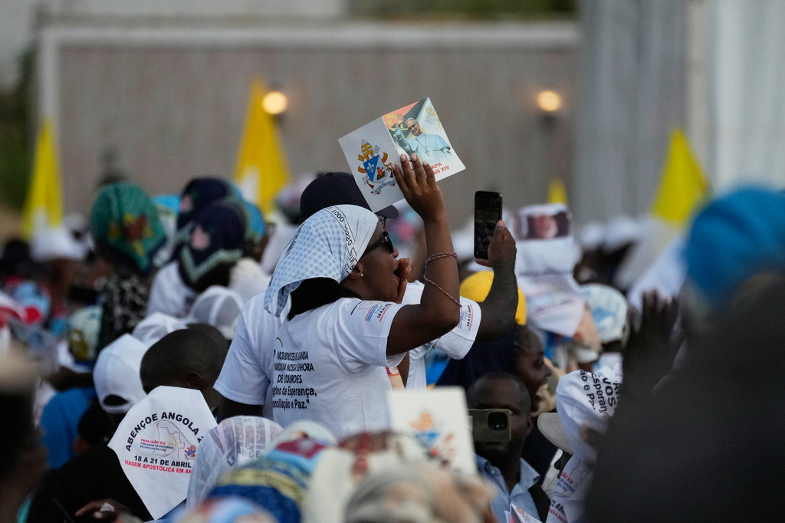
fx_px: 13078
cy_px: 262
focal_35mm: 600
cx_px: 392
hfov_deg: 3.4
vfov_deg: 2.3
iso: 2500
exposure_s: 1/10000
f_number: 5.6
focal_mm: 400
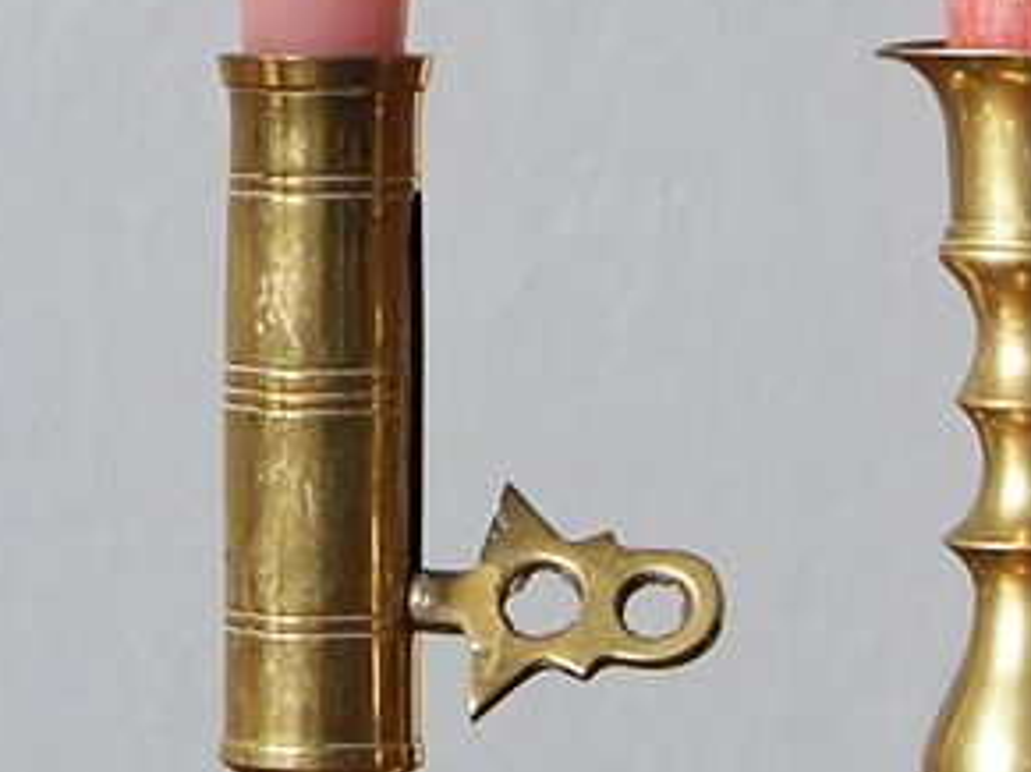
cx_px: -507
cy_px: -381
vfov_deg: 4.3
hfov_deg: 5.7
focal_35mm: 347
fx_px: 10340
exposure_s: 1/100
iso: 400
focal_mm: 35
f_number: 5.6
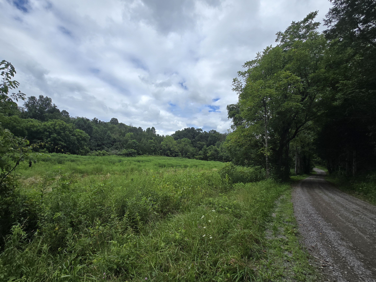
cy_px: 150
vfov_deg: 85.6
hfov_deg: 101.9
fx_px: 152
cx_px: 175
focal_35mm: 14
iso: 50
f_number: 2.2
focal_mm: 2.2
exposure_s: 1/2866
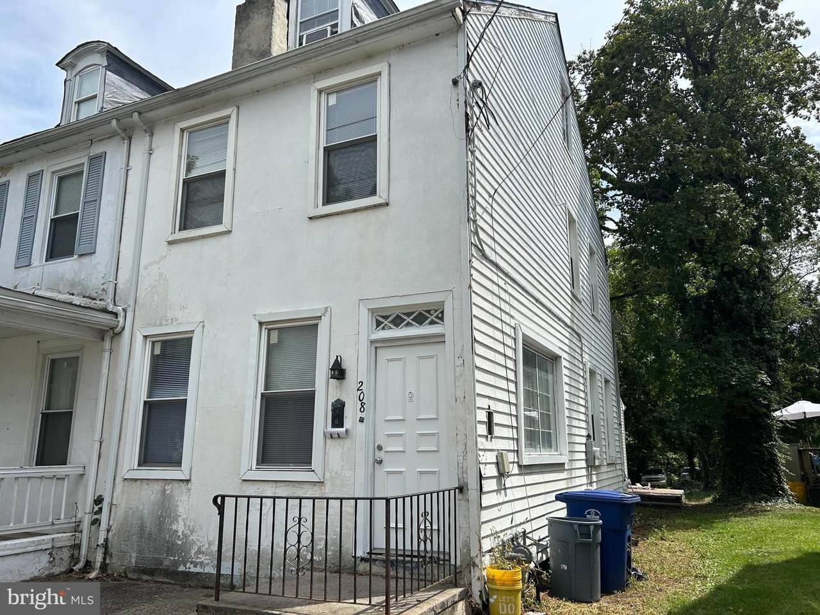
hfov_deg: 67.3
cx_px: 410
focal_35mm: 26
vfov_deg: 53.1
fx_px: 616
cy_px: 308
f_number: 1.5
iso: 50
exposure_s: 1/4831
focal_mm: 5.7
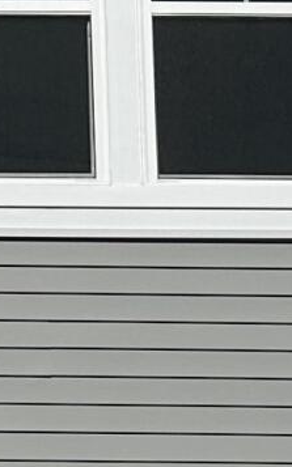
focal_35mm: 214
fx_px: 2726
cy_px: 392
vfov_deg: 9.8
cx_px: -295
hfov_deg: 6.0
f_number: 1.78
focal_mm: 6.86
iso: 64
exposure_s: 1/18519
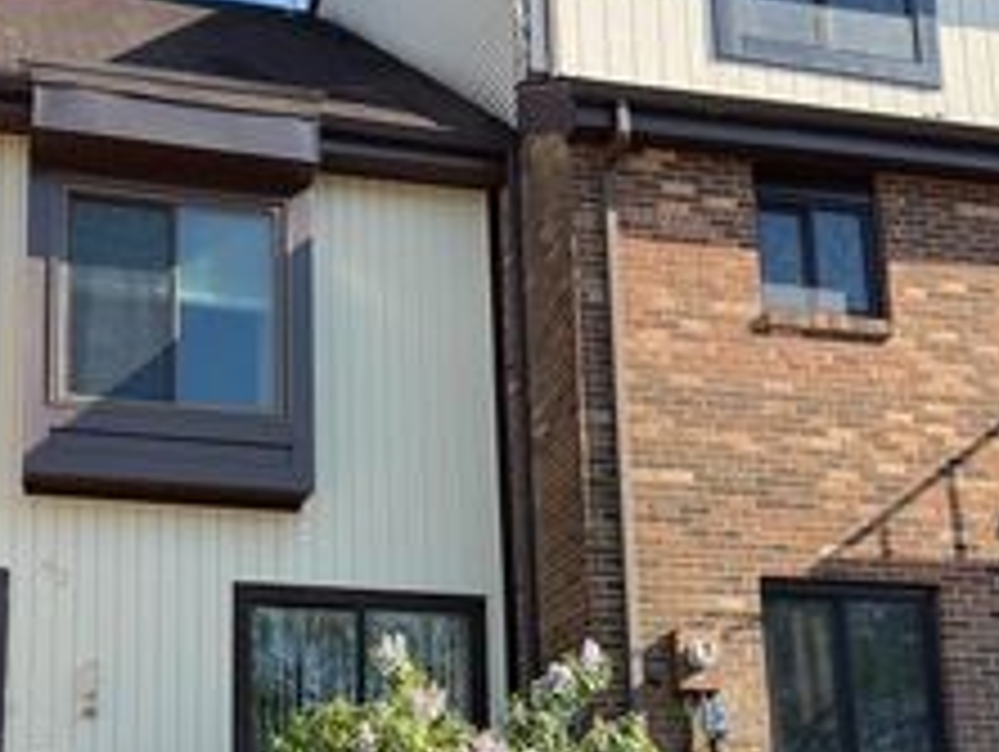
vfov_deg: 26.2
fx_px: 1560
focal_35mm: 54
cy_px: 669
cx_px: 338
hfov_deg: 35.2
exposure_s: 1/1437
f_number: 1.78
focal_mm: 6.76
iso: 80
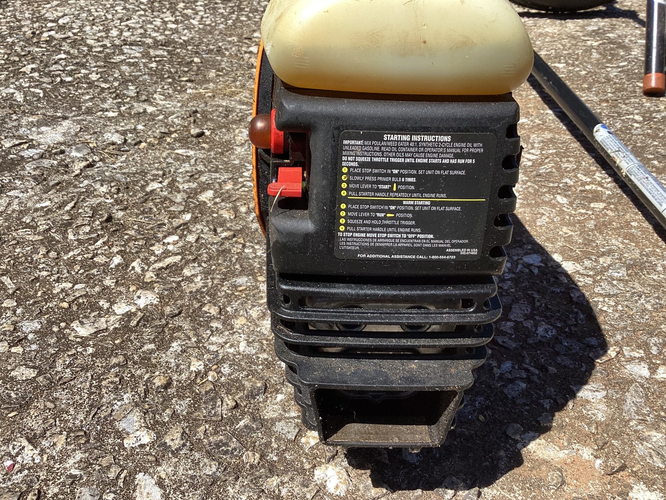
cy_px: 250
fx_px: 596
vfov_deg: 45.4
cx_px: 333
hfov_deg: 58.3
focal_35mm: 31
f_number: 2.4
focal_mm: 3.3
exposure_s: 1/905
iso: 25
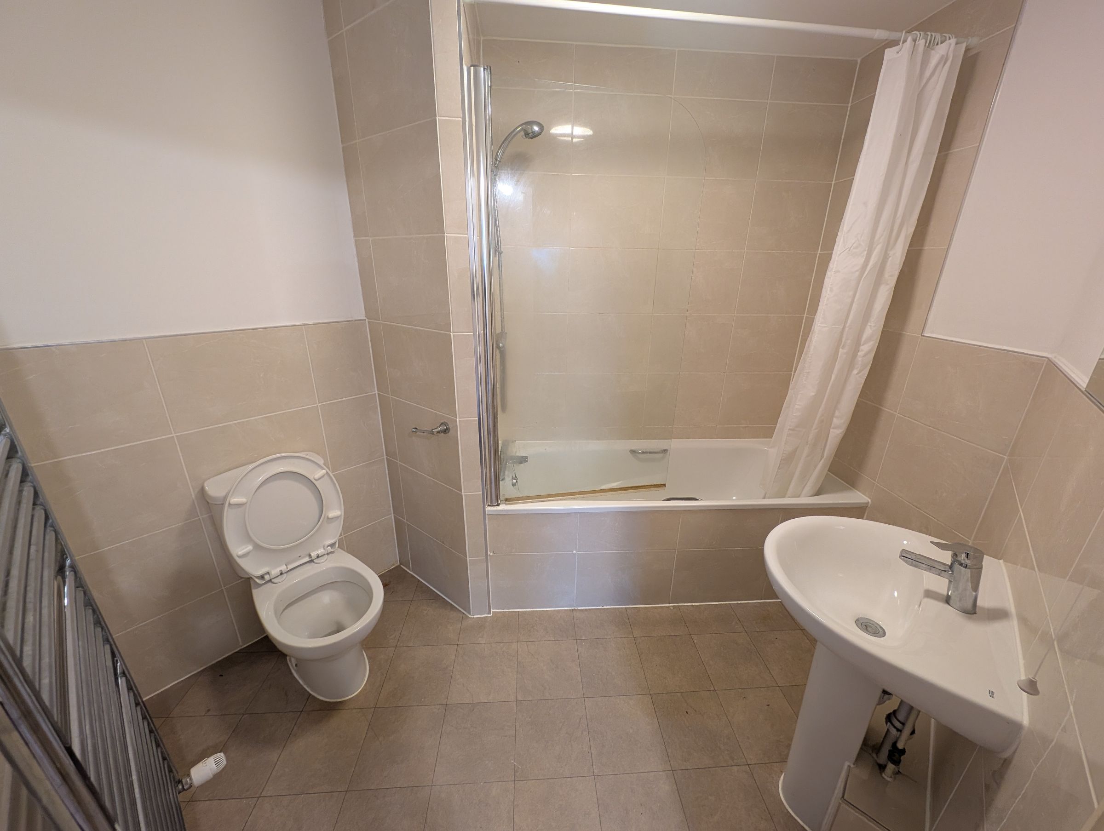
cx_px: 552
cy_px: 416
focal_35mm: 12
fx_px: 383
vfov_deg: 94.6
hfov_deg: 110.5
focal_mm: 2.23
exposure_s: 1/25
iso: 189
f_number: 1.95
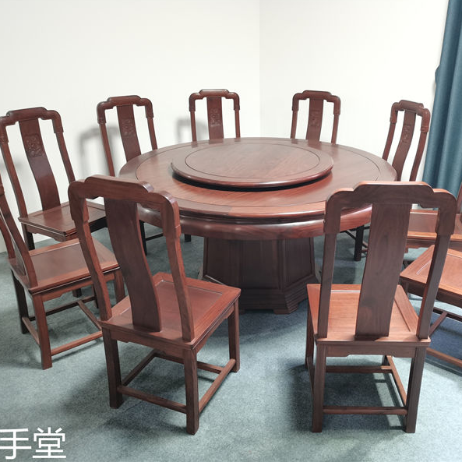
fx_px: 468
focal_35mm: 31
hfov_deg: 52.3
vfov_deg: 52.5
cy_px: 229
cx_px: 272
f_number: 1.8
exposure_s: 1/33.3
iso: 640
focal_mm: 5.58
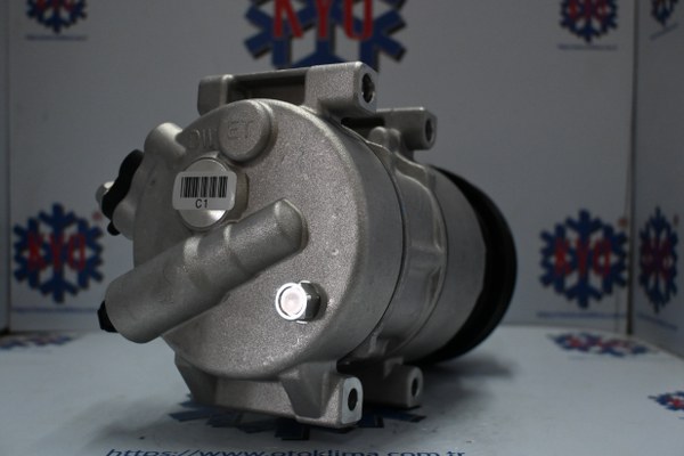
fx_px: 741
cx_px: 342
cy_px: 228
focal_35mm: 39
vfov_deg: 34.2
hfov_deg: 49.6
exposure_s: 1/125
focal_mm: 26
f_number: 4.5
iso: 1800
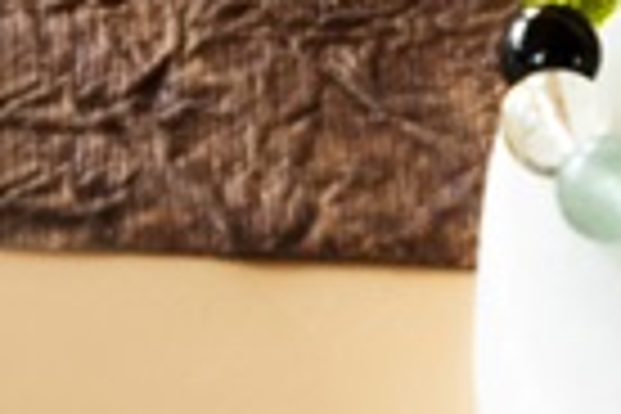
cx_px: 1318
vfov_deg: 4.2
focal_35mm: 329
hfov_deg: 6.1
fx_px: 5675
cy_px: -196
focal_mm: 70
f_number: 8
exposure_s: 1/100
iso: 1600
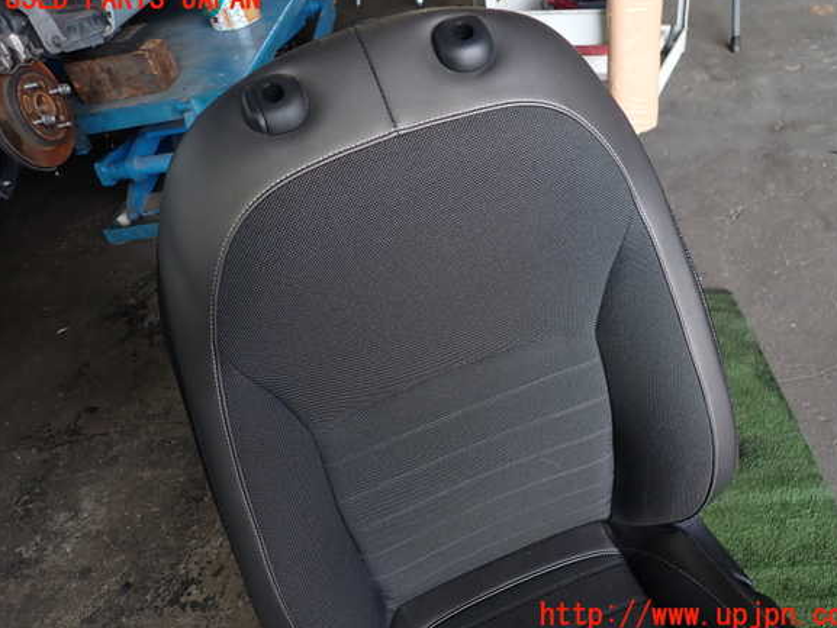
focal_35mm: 26
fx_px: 629
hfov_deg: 67.3
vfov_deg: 53.1
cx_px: 432
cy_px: 307
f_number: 2
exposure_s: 1/60
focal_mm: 4.5
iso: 125
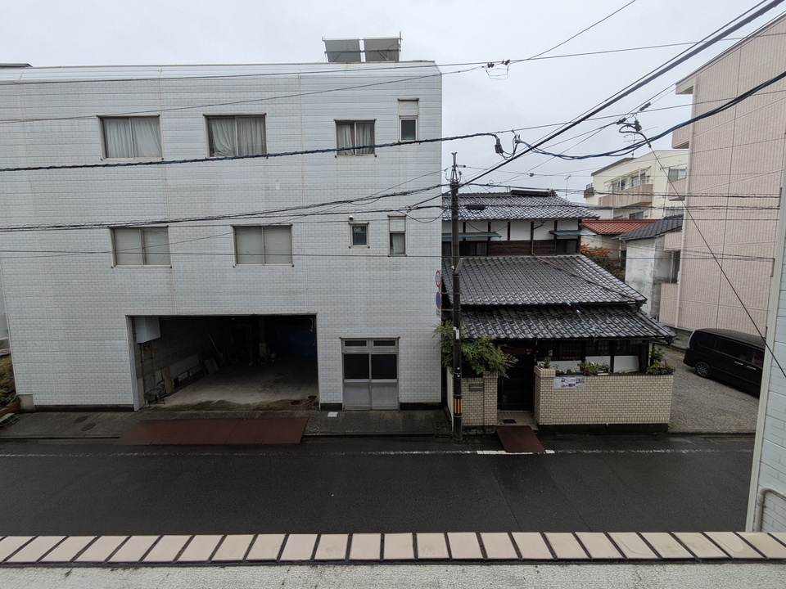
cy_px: 294
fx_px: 318
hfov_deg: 102.1
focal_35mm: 14
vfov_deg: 85.7
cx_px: 393
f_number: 2.2
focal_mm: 1.83
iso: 53
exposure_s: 1/1145
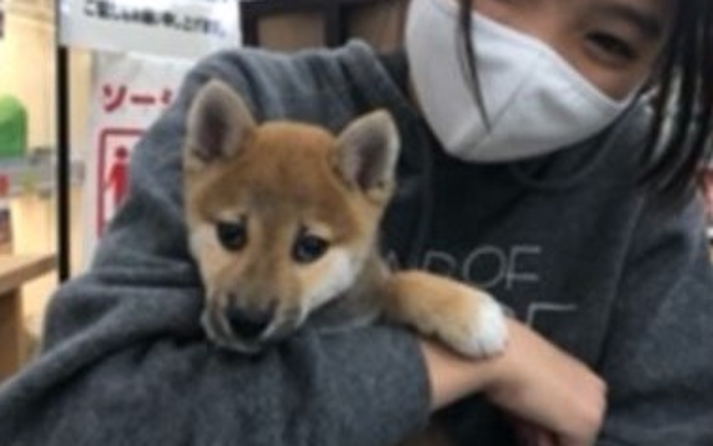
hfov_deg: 42.4
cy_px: 147
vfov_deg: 27.3
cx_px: 440
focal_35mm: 47
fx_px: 913
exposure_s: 1/33
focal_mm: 3.99
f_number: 1.8
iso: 40
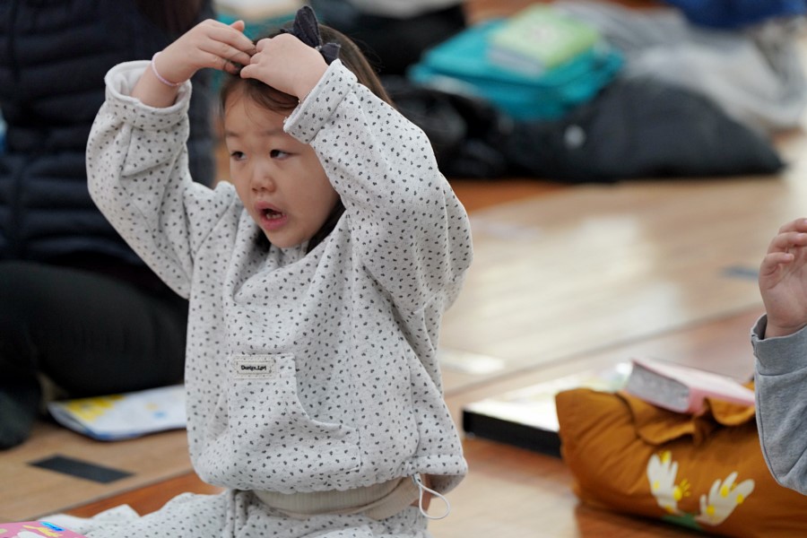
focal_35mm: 200
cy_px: 269
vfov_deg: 6.9
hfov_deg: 10.3
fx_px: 4483
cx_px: 404
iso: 2500
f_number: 4
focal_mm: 200
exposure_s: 1/250
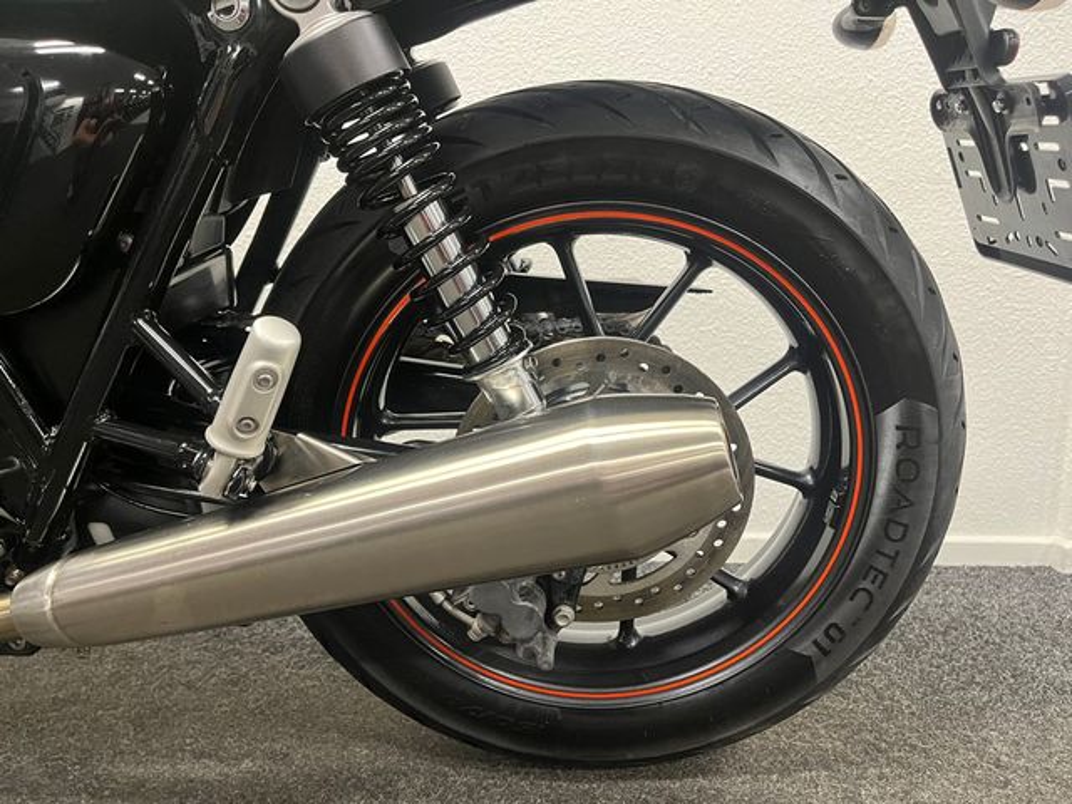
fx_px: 805
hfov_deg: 67.3
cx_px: 536
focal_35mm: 26
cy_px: 402
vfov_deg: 53.1
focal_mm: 5.1
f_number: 1.6
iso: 320
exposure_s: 1/50
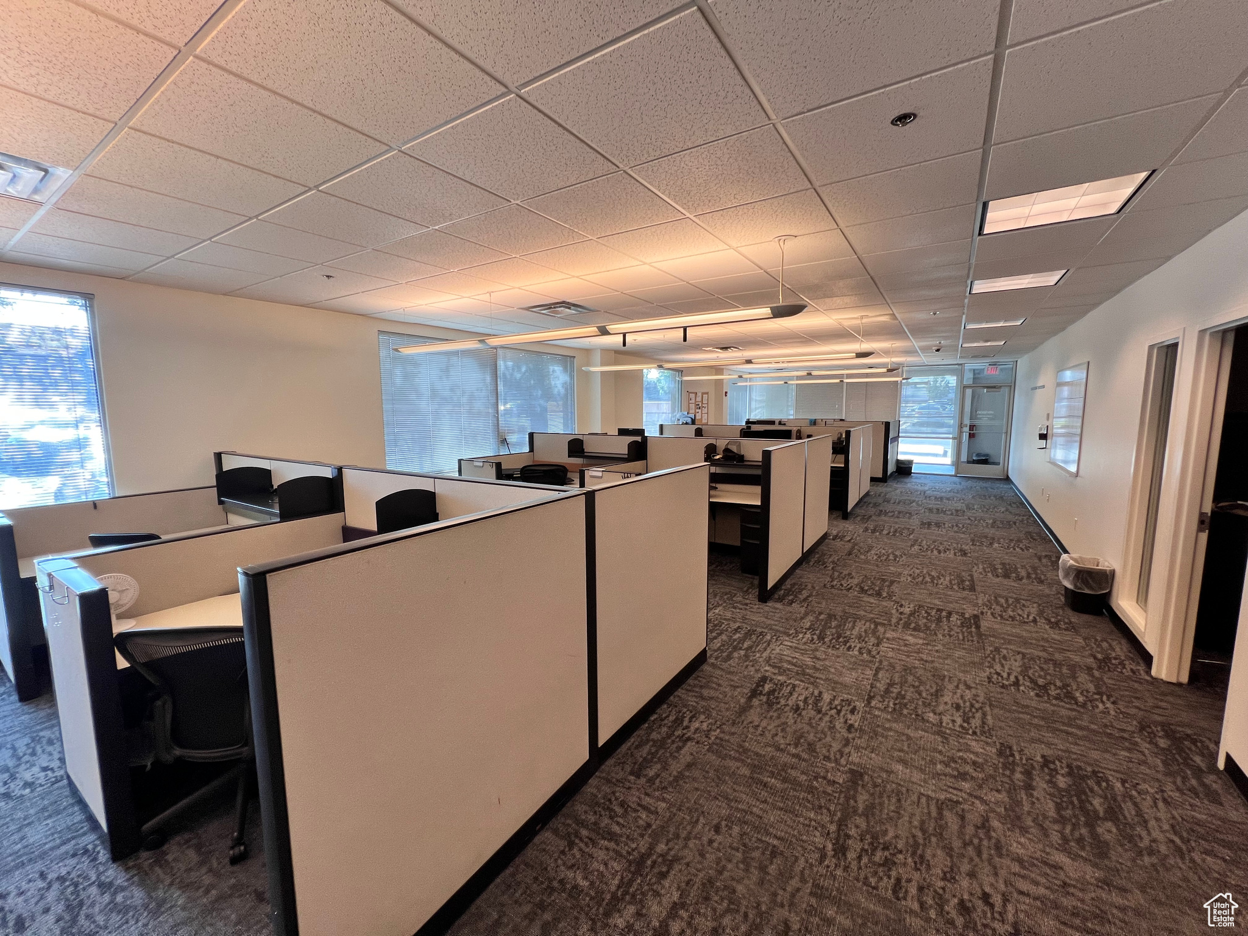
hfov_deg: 106.2
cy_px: 468
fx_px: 469
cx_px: 624
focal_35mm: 13
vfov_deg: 89.9
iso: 80
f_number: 1.8
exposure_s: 1/120
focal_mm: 1.57
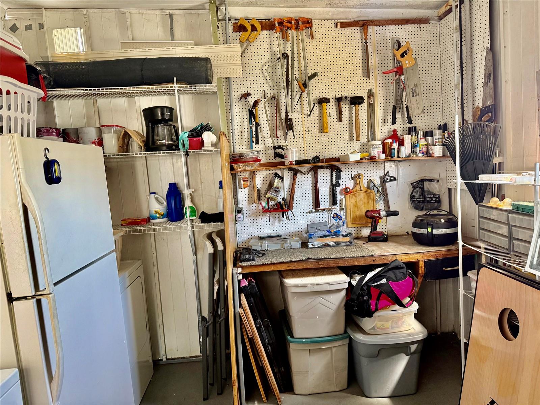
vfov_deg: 56.8
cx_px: 270
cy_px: 202
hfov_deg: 71.6
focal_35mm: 24
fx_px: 374
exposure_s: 1/60
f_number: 1.78
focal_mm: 6.76
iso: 250
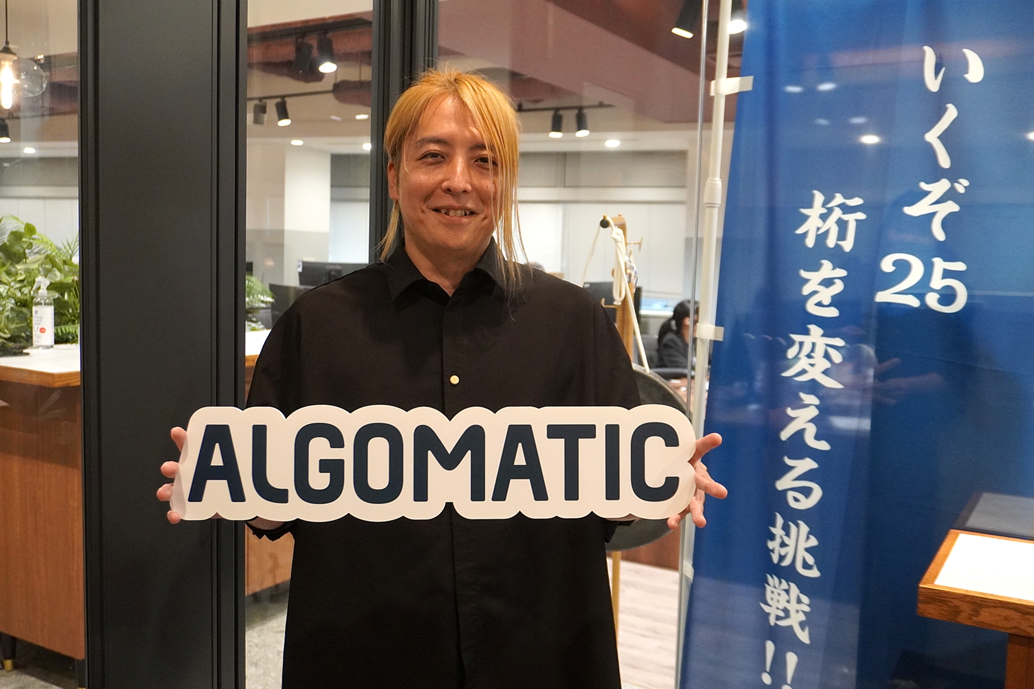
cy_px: 344
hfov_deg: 57.2
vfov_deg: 40.0
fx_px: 948
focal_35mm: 33
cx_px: 517
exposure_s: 1/160
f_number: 4
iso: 3200
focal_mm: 22
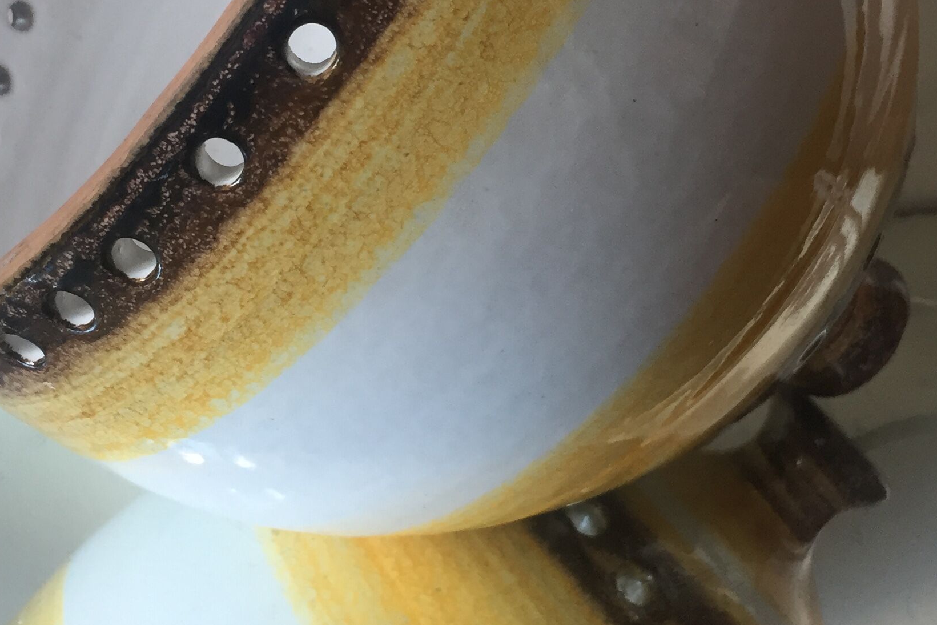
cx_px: 409
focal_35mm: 60
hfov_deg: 33.4
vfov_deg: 22.5
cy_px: 190
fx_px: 1562
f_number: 2.2
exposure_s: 1/33
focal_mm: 4.15
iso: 80
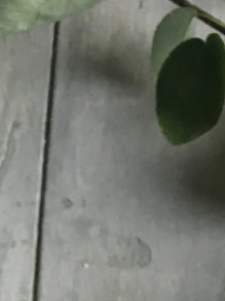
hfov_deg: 8.8
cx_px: 499
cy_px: 770
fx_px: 1343
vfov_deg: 10.6
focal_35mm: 155
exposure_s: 1/33
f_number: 2.2
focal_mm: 4.15
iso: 80
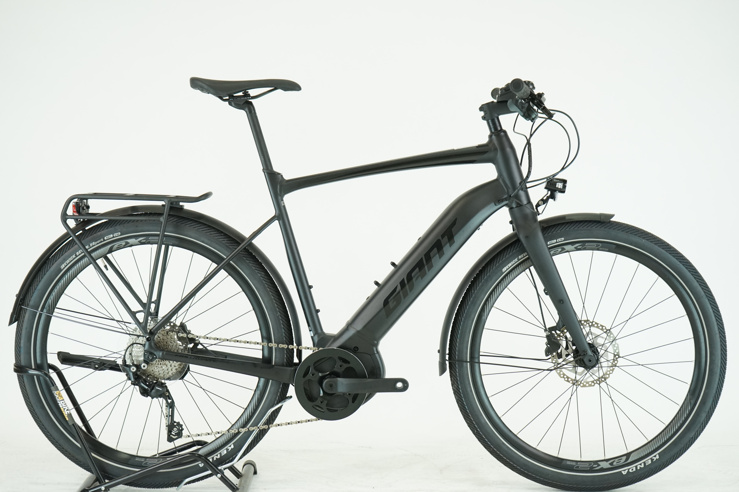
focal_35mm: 58
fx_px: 1191
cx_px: 370
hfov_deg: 34.5
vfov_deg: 23.4
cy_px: 246
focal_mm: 58
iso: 1600
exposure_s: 1/200
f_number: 5
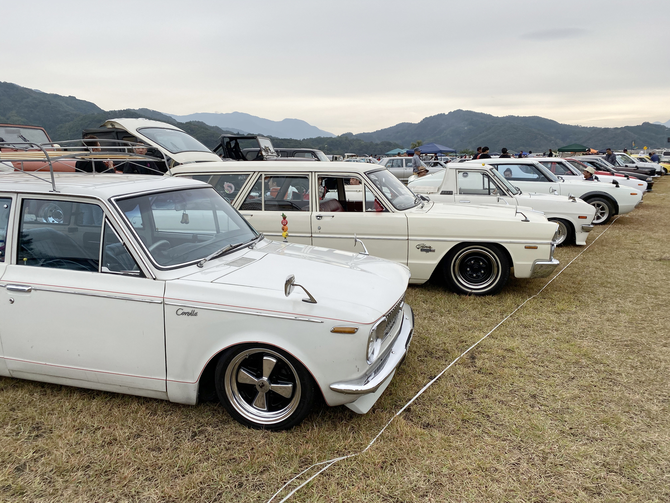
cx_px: 335
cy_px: 252
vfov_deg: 53.1
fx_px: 503
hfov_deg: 67.3
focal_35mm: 26
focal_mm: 4.25
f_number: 1.8
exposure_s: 1/1783
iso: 32
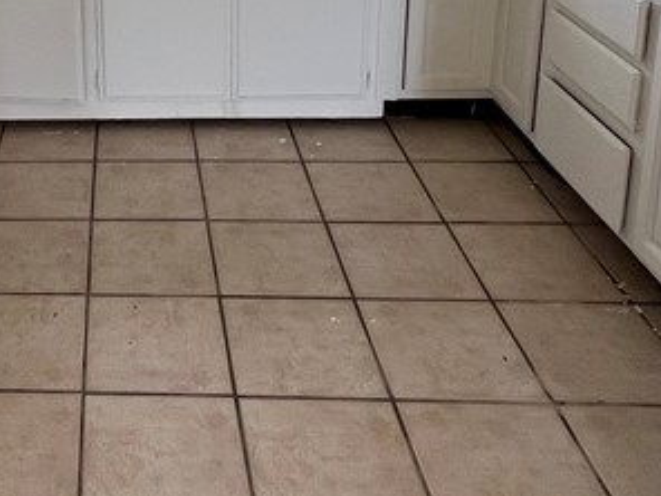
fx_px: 859
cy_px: -78
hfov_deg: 38.8
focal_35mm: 45
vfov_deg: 28.5
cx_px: 54
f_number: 1.8
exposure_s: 1/120
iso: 125
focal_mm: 1.57
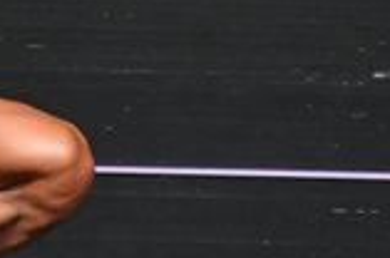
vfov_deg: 0.6
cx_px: -292
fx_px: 24088
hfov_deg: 0.9
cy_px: -89
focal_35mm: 2228
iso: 4000
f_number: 5.6
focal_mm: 300
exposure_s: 1/400
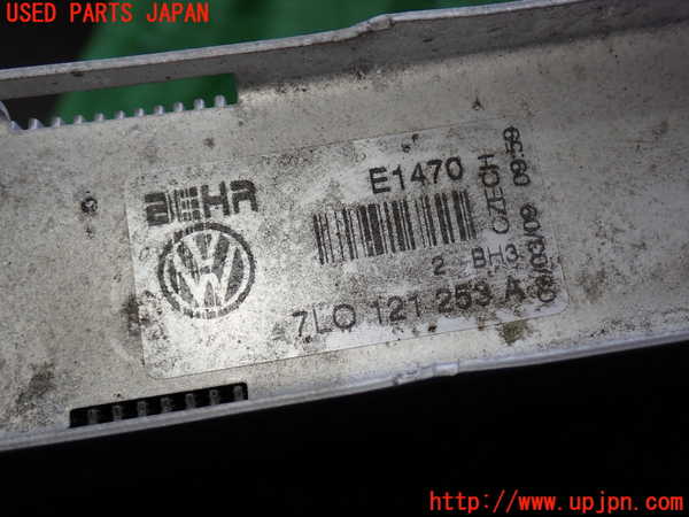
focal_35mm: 41
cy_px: 258
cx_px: 344
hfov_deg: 45.8
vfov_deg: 35.1
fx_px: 816
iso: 100
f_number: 2.8
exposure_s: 1/80
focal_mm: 7.31
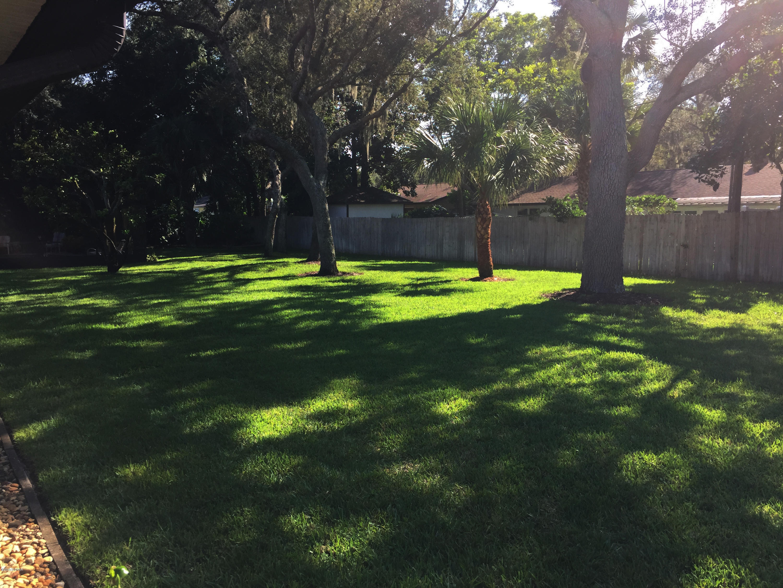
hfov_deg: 61.7
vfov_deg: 48.2
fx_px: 656
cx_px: 392
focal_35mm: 29
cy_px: 294
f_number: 2.2
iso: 32
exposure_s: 1/549
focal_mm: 4.15
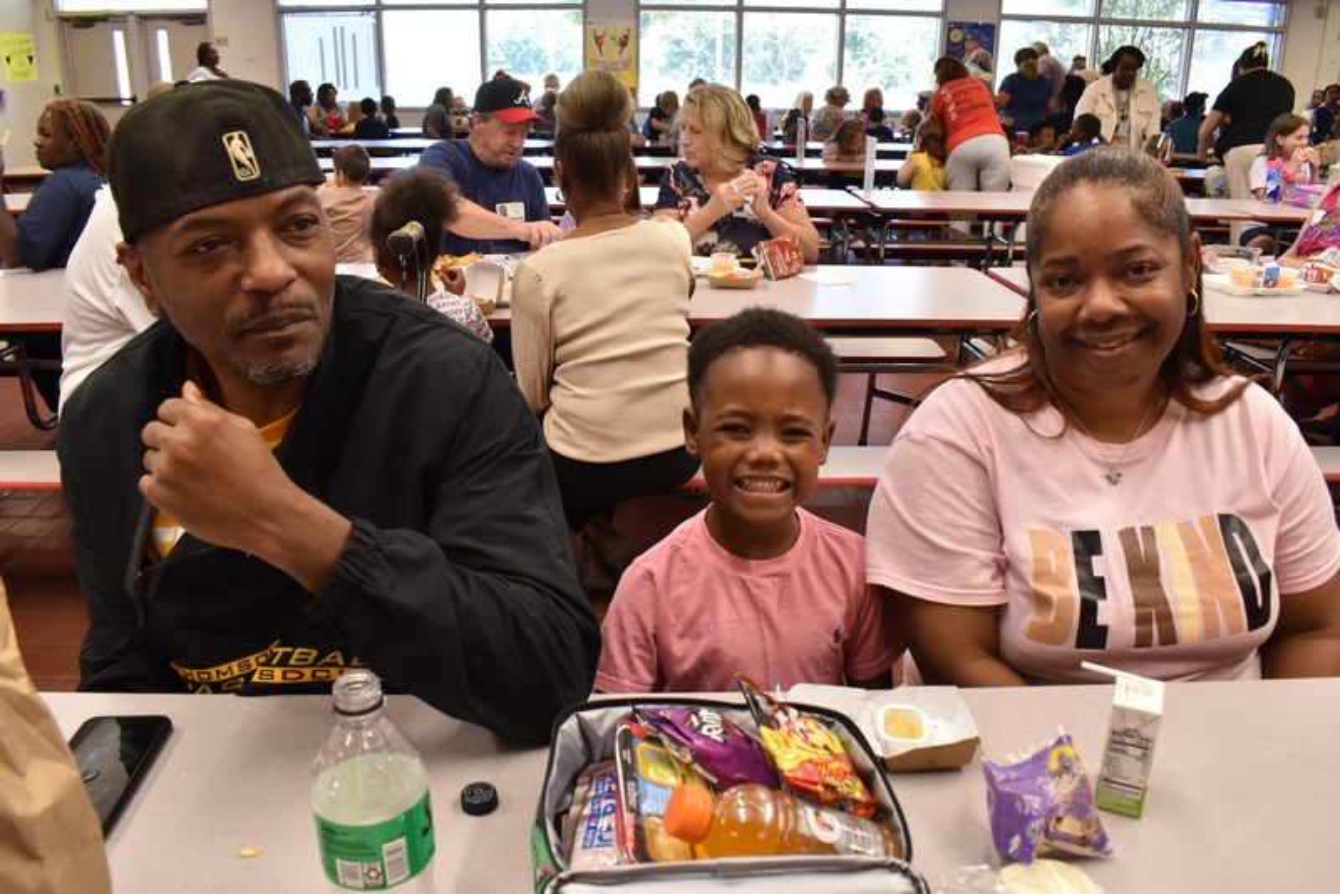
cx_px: 670
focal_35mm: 27
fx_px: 1005
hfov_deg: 67.4
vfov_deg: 48.0
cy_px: 447
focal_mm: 18
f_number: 7.1
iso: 360
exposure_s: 1/30
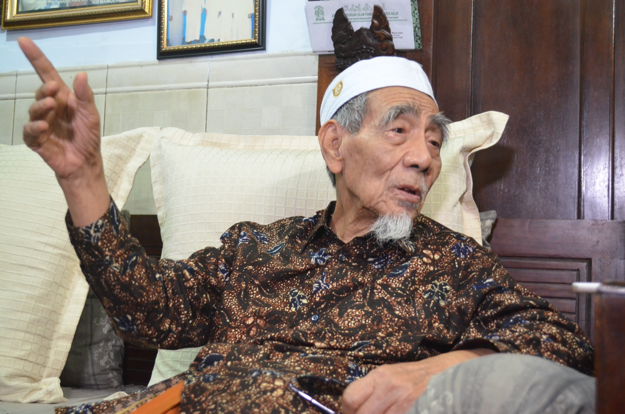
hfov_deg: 41.2
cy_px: 207
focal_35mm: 48
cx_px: 312
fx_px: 832
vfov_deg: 28.0
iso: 3200
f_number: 4.8
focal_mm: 32
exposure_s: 1/30
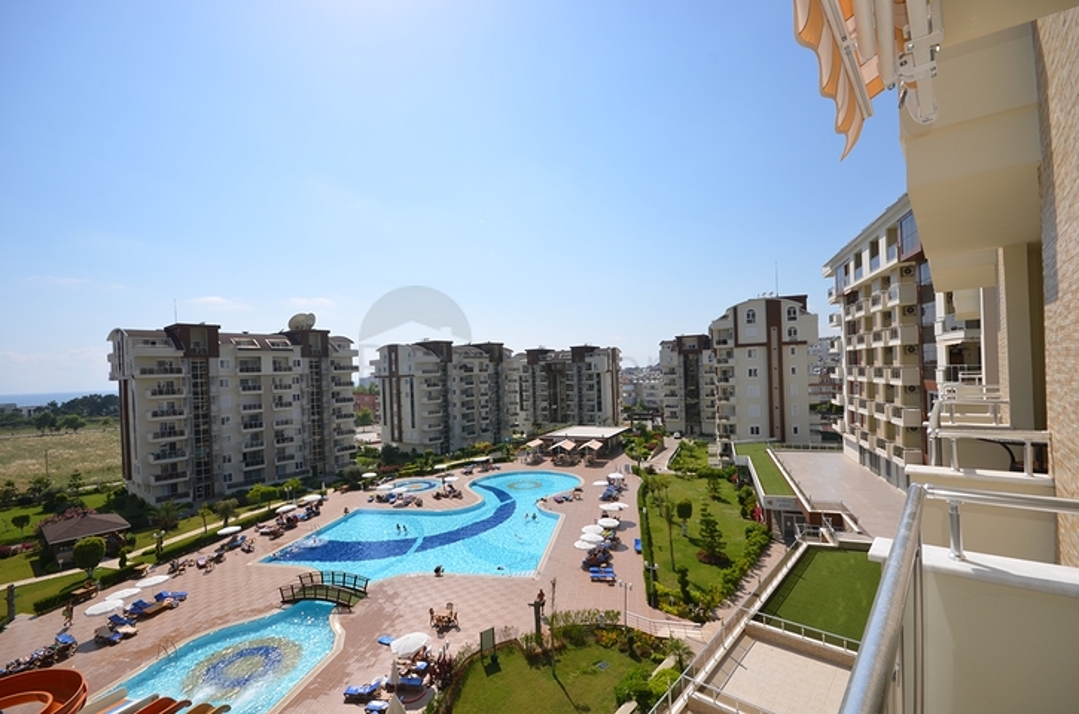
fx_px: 449
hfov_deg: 100.5
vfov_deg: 77.1
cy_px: 357
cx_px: 540
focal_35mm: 15
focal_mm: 10
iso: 100
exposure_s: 1/250
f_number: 10
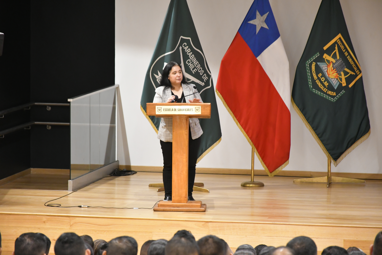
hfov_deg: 9.8
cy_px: 128
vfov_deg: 6.5
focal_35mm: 210
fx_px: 2228
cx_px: 191
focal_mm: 140
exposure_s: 1/40
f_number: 5.6
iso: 3200
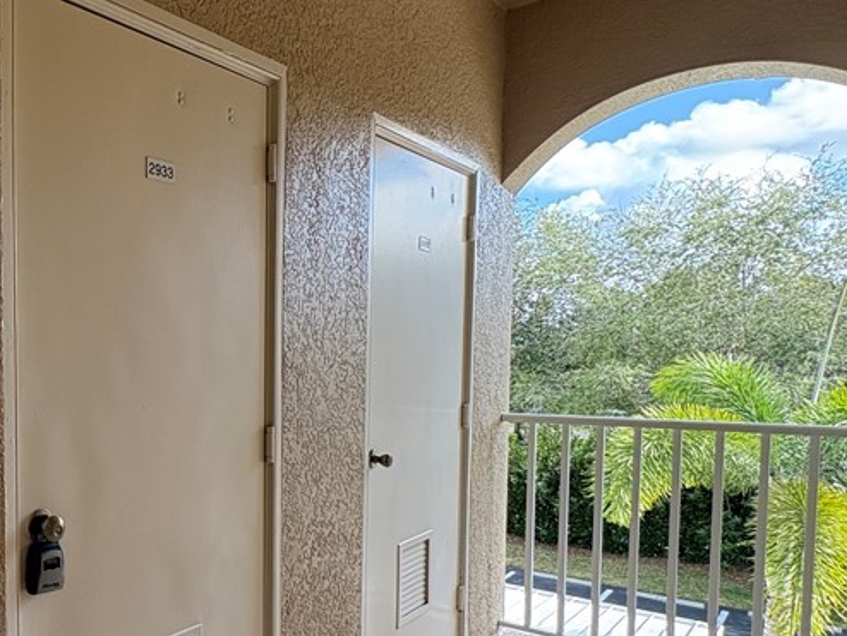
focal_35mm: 29
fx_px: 710
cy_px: 399
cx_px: 19
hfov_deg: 50.9
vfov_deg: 47.8
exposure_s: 1/136
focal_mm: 2.22
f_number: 2.2
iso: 100
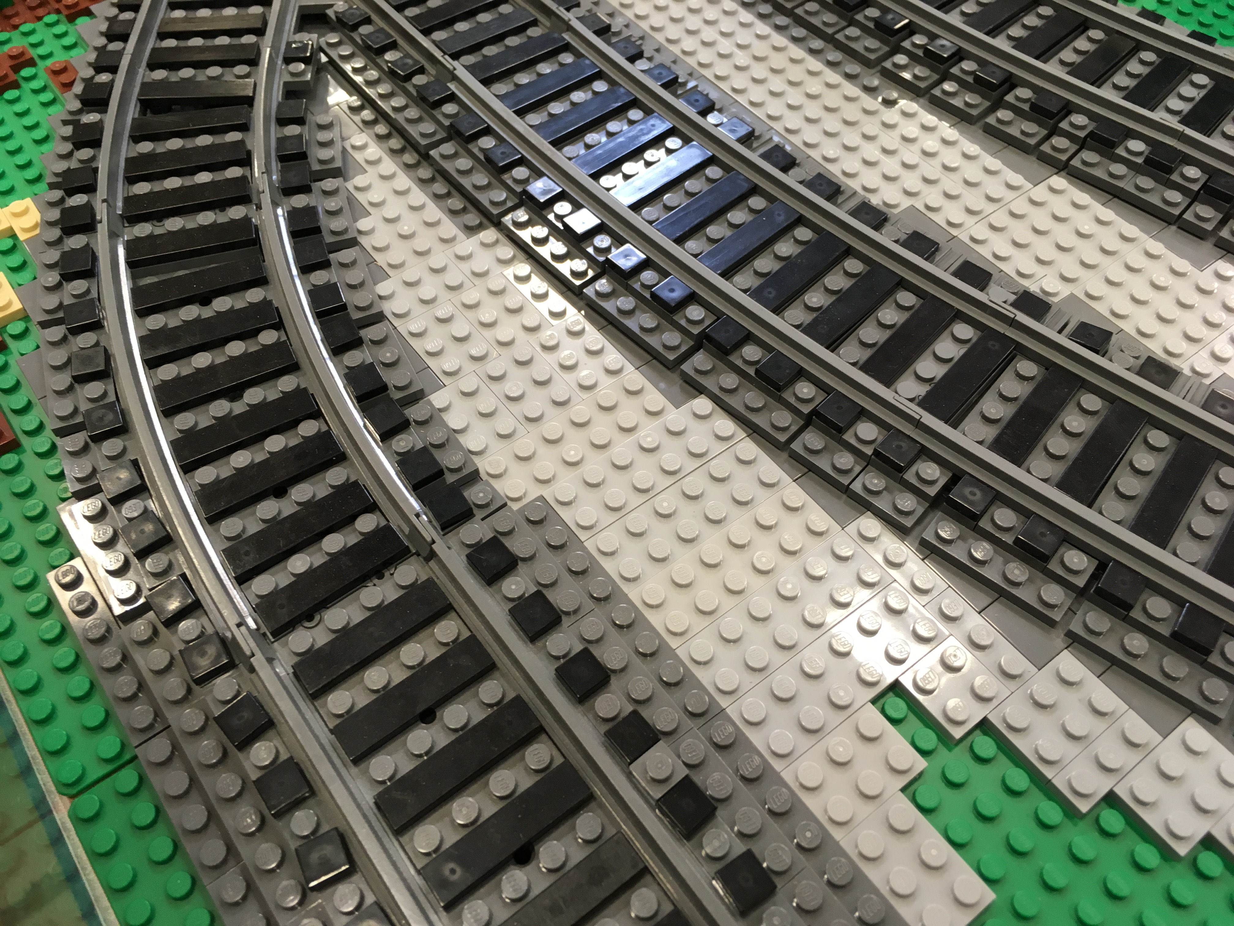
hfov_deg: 61.7
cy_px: 463
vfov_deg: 48.2
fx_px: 1034
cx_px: 617
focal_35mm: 29
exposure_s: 1/30
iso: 64
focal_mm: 4.15
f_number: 2.2
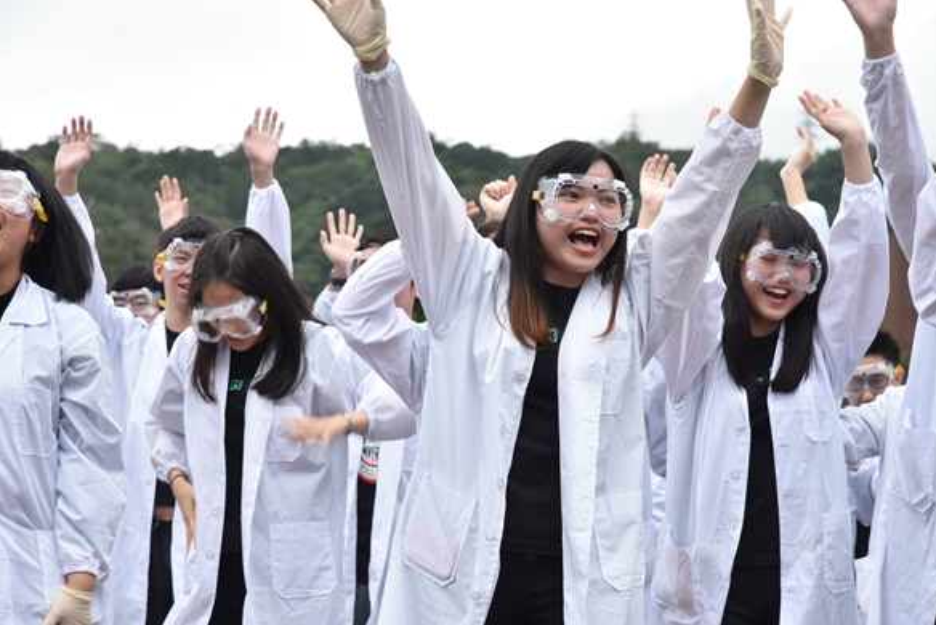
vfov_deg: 11.3
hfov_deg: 16.9
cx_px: 470
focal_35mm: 121
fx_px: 3147
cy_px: 313
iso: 400
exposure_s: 1/200
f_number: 8
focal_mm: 120
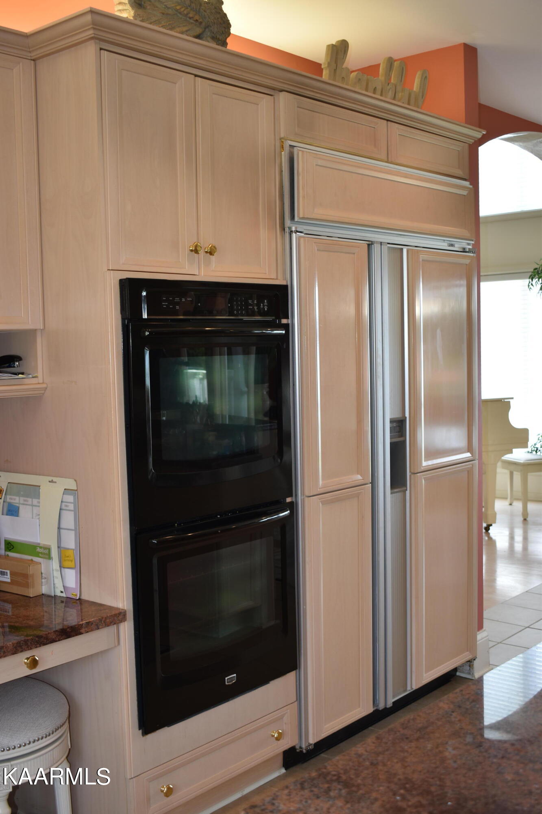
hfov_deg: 31.9
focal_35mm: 42
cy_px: 407
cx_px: 271
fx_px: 949
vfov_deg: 46.4
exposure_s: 1/30
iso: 140
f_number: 4.5
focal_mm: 28
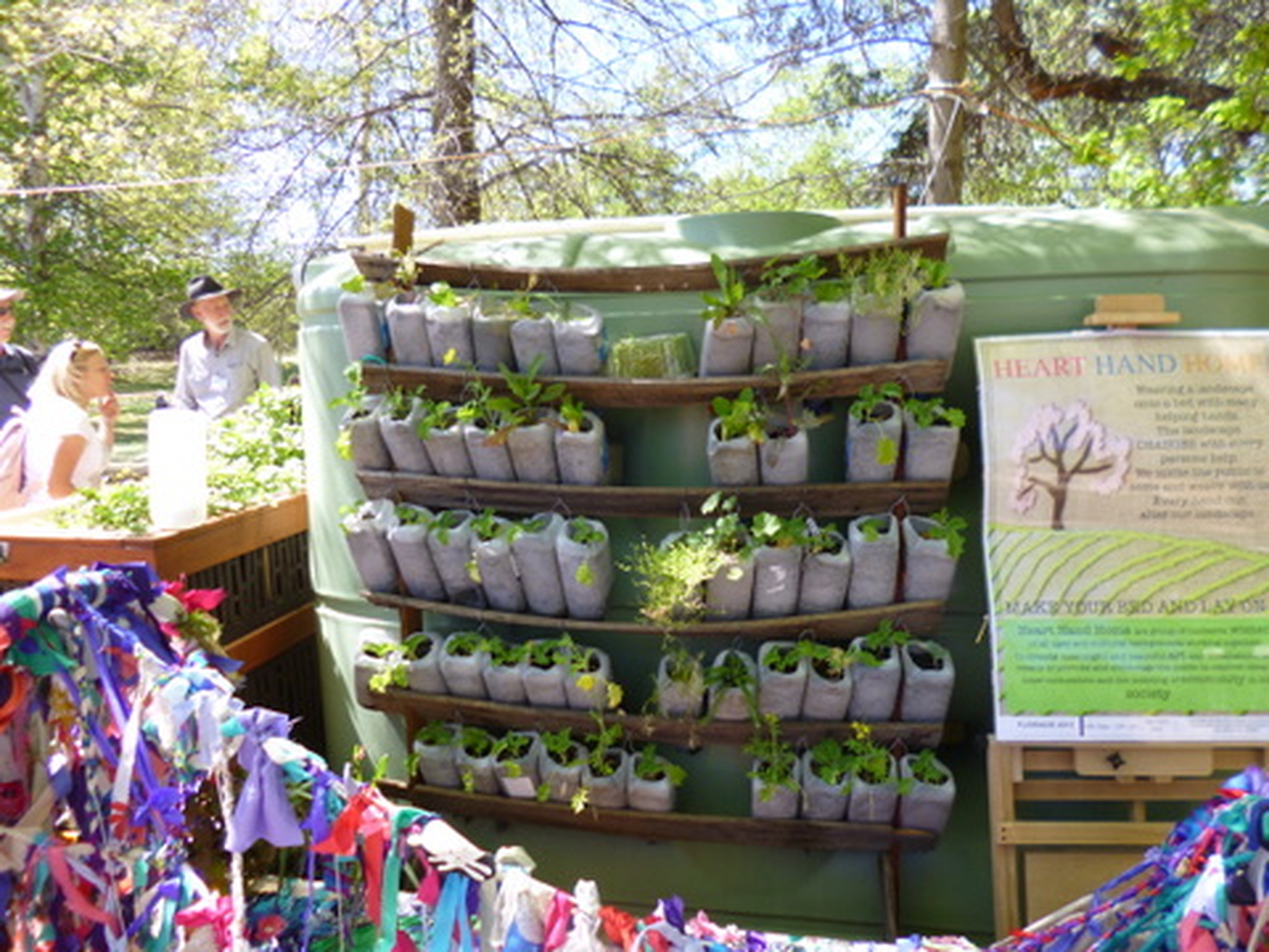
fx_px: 880
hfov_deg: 71.6
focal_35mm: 24
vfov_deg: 56.8
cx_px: 634
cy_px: 476
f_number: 2.5
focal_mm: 4.3
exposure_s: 1/160
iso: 100
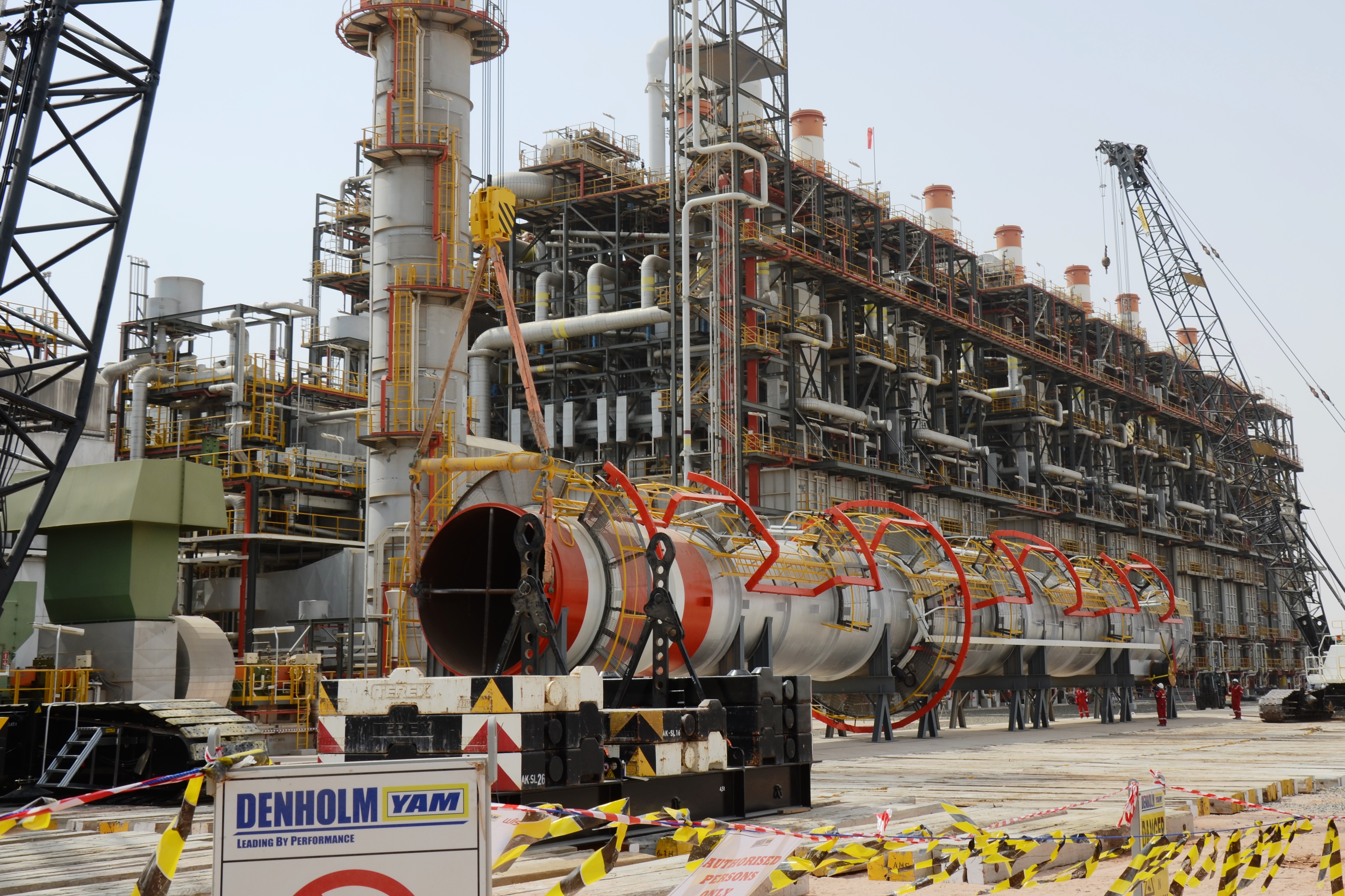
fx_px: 1457
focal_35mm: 39
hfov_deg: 49.6
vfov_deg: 34.2
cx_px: 672
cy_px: 448
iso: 100
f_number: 8
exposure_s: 1/250
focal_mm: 26
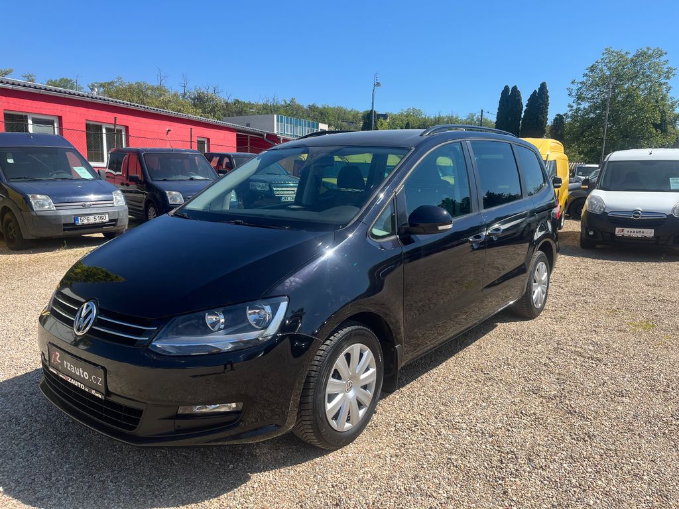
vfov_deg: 53.1
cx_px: 340
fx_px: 510
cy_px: 254
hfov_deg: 67.3
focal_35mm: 26
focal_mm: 5.1
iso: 50
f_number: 1.6
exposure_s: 1/2410
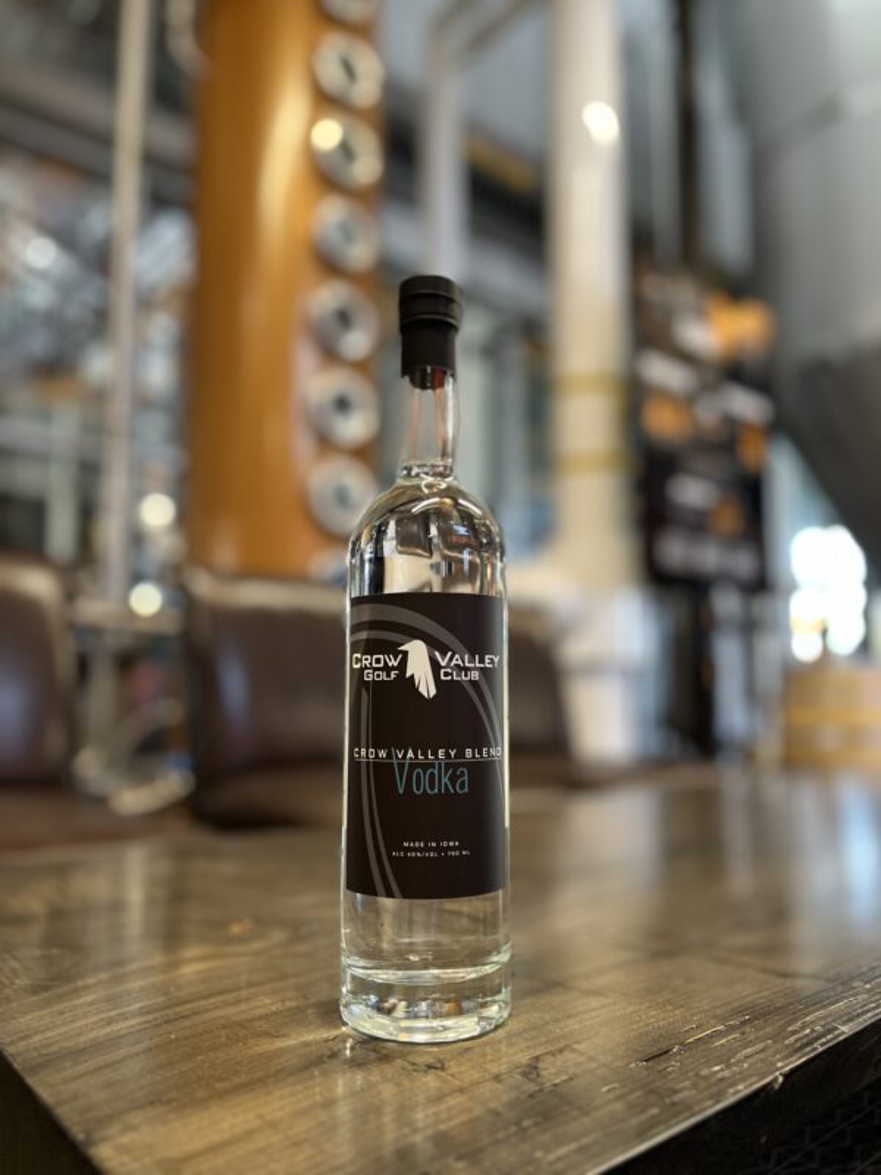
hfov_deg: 53.1
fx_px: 882
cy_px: 588
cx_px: 440
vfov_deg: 67.3
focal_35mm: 26
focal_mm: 5.7
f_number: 1.5
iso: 250
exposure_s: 1/60
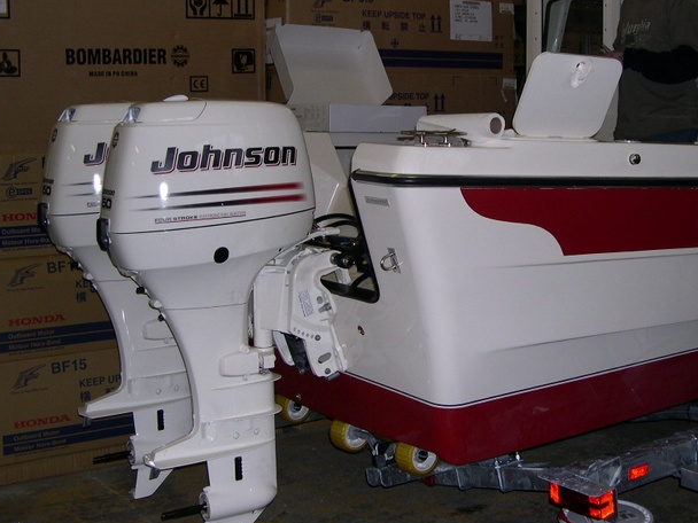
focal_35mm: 50
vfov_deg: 29.0
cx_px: 422
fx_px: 1008
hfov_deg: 38.0
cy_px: 196
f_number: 2.8
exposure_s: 1/60
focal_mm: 8
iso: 100
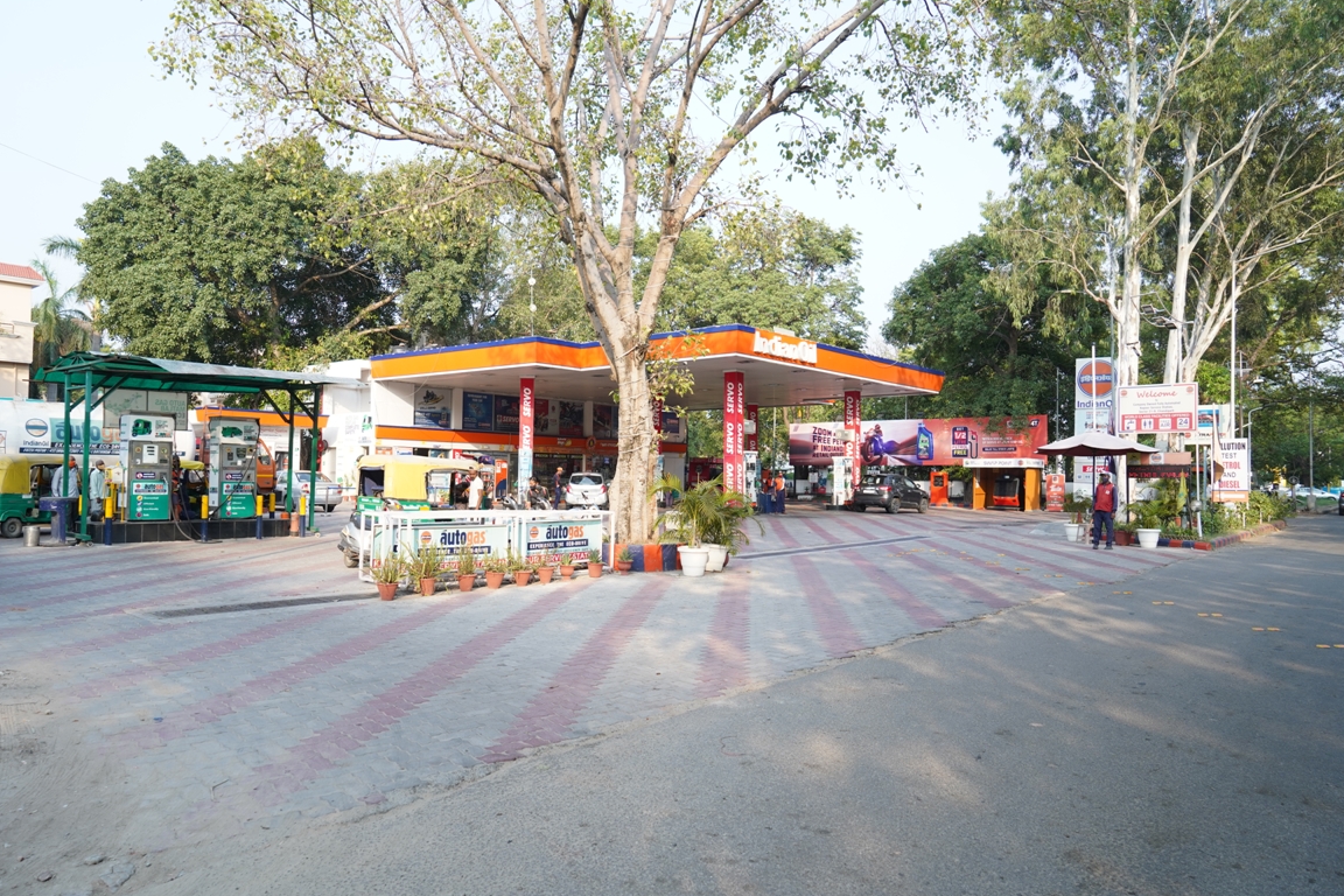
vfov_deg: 51.3
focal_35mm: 25
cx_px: 646
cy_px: 447
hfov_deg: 71.5
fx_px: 933
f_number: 5
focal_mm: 24
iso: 250
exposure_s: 1/250
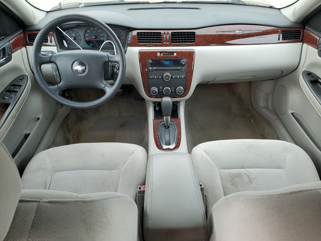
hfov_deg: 67.3
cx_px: 160
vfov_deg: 53.1
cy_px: 120
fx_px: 241
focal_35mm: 26
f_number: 1.5
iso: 50
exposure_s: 1/208
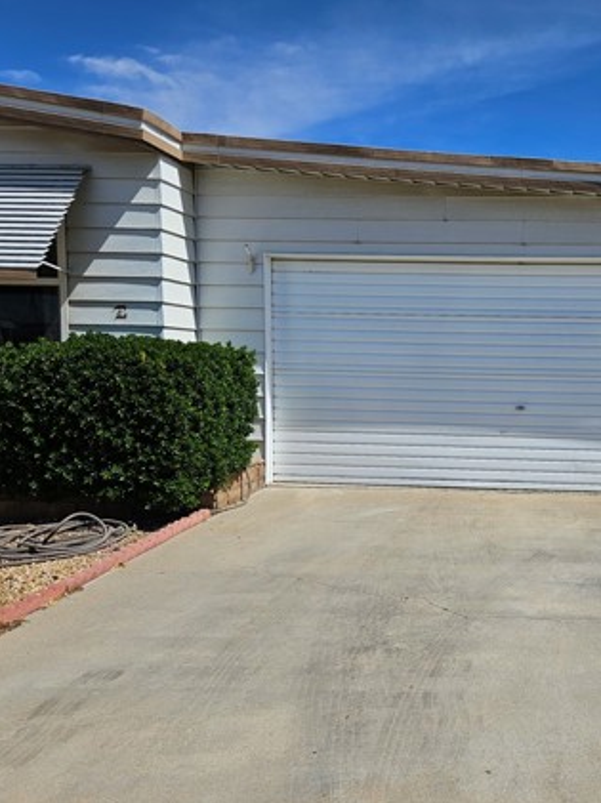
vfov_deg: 52.6
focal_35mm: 35
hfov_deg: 38.4
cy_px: 425
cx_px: 515
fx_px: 811
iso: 25
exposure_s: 1/3540
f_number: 1.8
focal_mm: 5.4
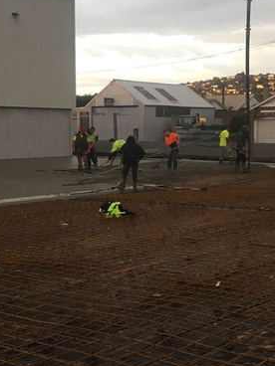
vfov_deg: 30.7
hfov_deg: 23.3
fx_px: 667
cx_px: 159
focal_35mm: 63
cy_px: 194
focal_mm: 4.15
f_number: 2.2
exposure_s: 1/33
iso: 25
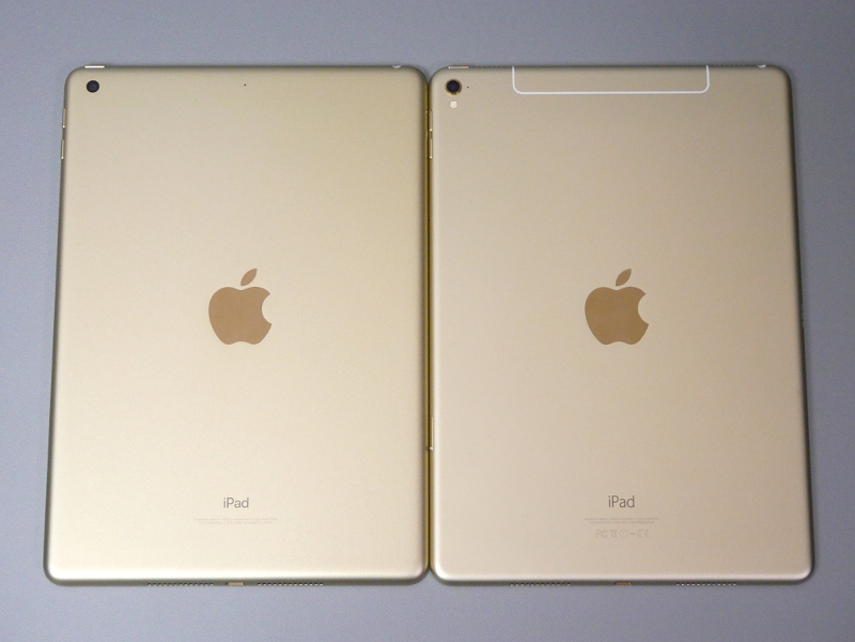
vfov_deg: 22.3
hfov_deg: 29.4
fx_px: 1630
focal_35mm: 66
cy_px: 321
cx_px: 428
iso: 1000
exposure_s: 1/60
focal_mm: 33
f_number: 5.6
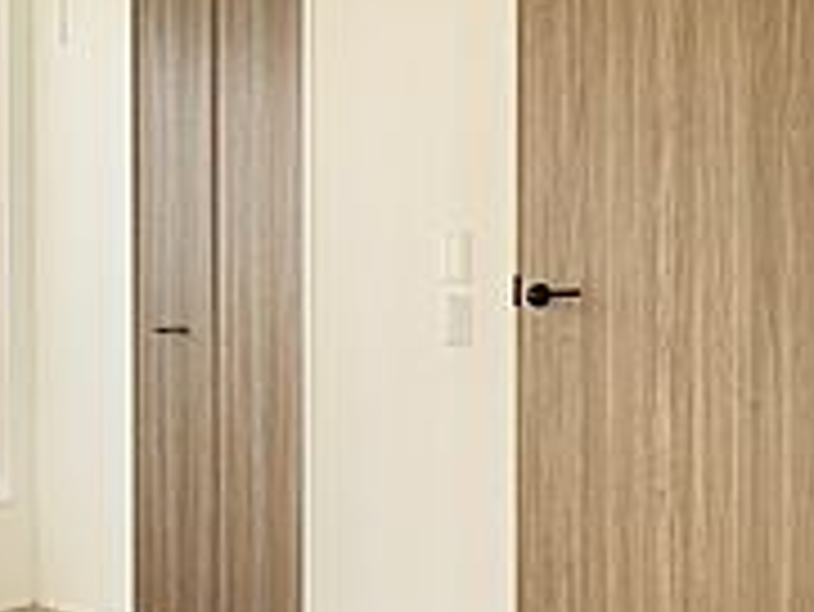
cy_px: 349
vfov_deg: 30.3
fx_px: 1129
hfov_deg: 38.5
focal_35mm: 48
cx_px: 193
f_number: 2.2
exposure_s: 1/495
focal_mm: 2.22
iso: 64
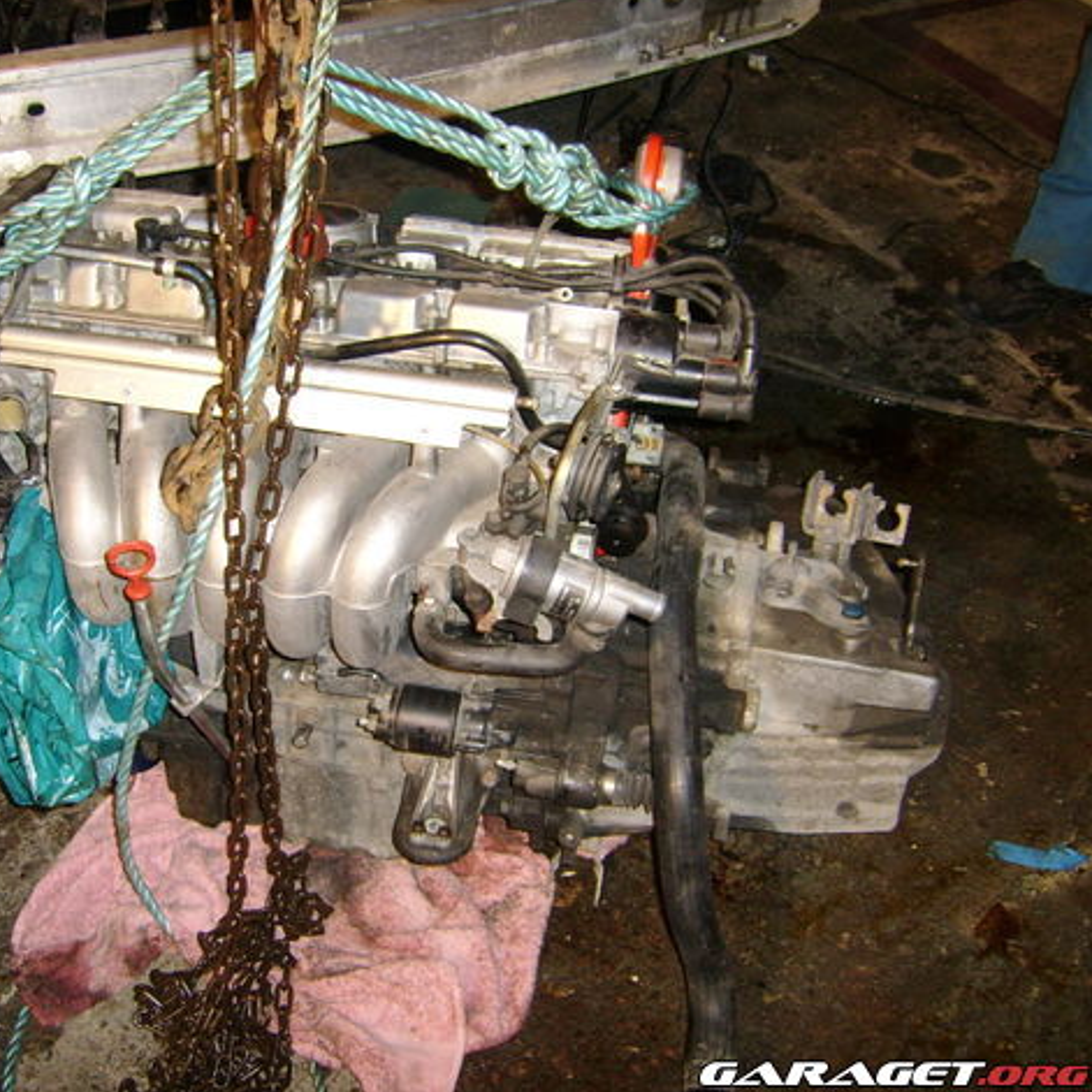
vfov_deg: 40.0
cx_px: 355
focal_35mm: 42
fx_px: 1499
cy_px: 540
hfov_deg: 39.5
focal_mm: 5.95
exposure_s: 1/30
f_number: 2.8
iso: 142
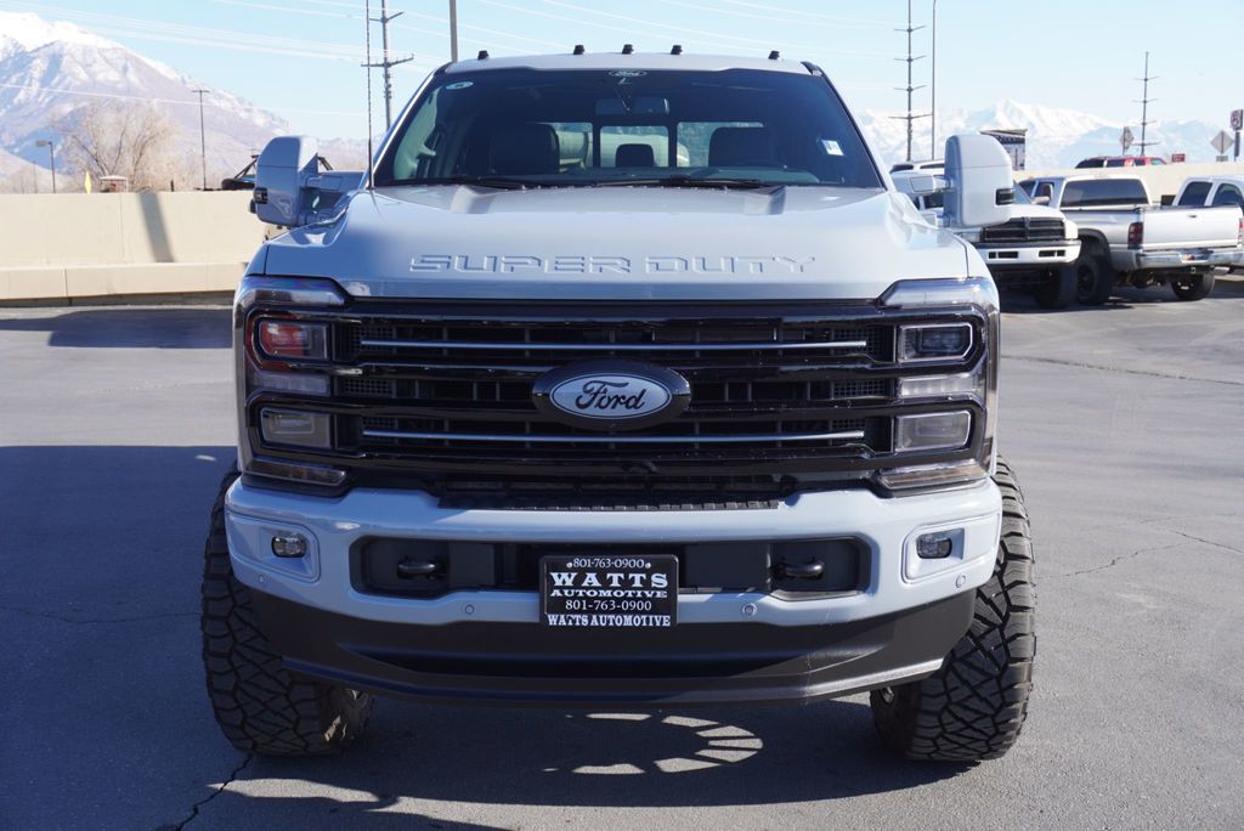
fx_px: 1348
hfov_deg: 49.5
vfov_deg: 34.3
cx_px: 622
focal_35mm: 39
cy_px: 416
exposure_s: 1/160
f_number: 6.3
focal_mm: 26
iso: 100
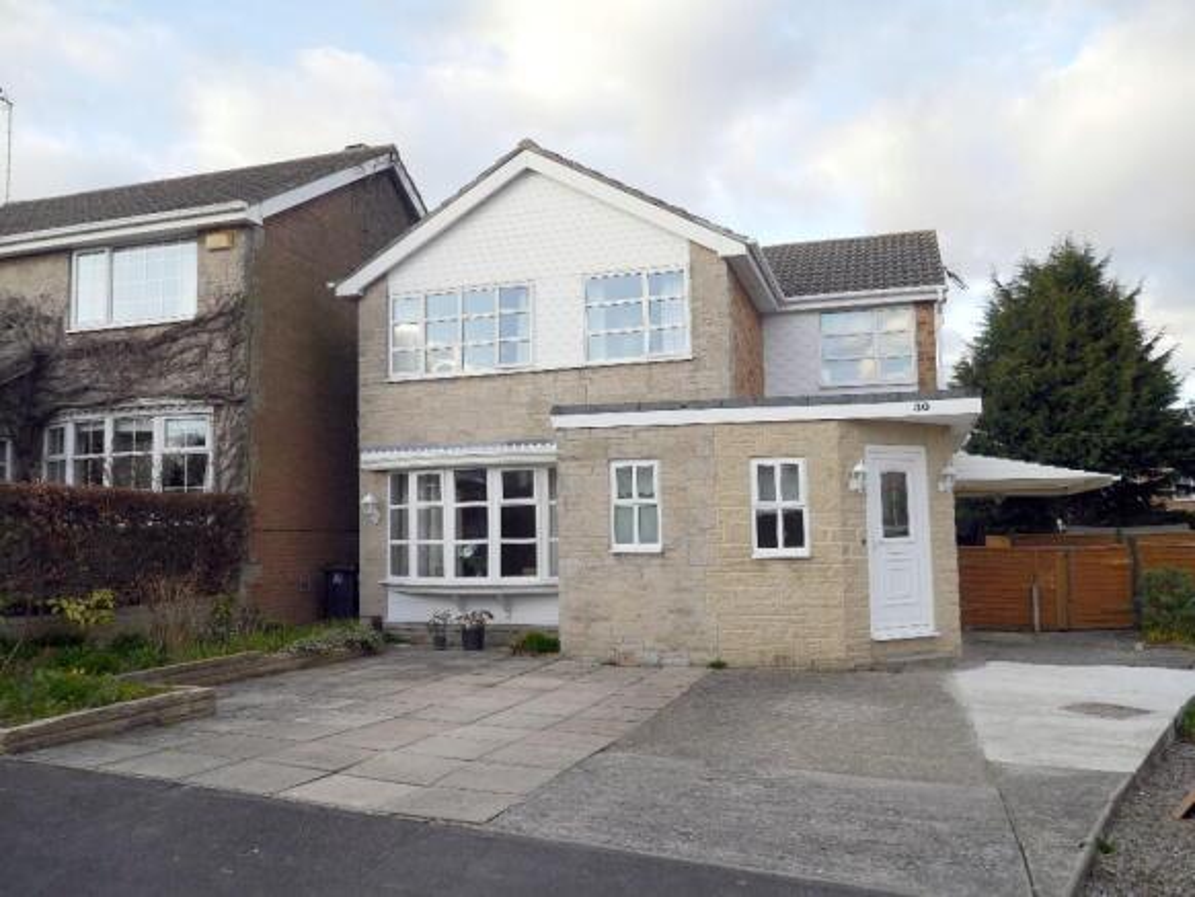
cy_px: 448
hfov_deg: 63.4
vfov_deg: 49.8
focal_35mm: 28
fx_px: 967
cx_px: 598
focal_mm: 14
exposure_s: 1/160
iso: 160
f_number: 4.5
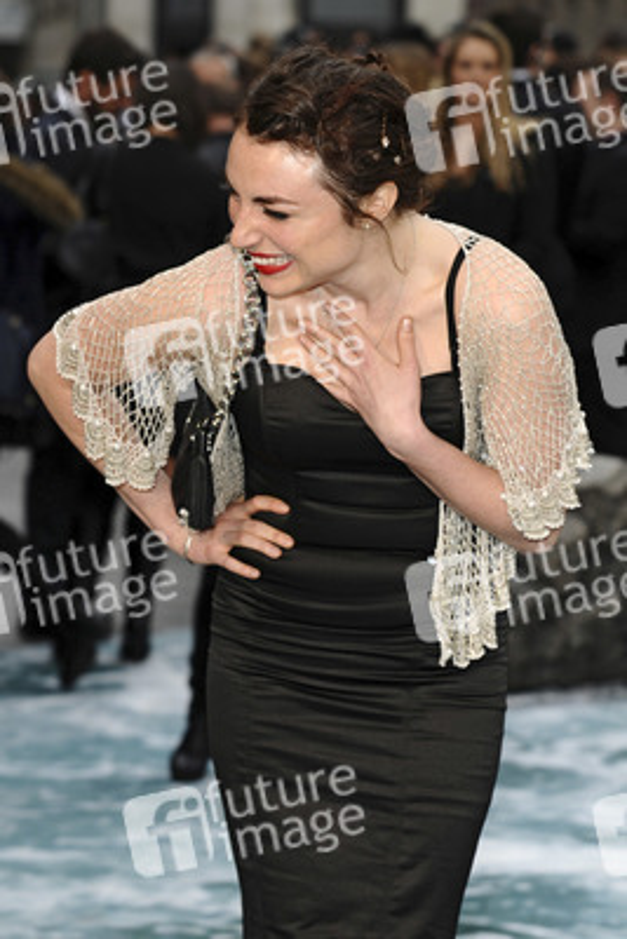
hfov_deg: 10.6
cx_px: 314
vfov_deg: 15.9
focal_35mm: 129
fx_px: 3367
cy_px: 470
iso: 320
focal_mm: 86
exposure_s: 1/200
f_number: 4.5
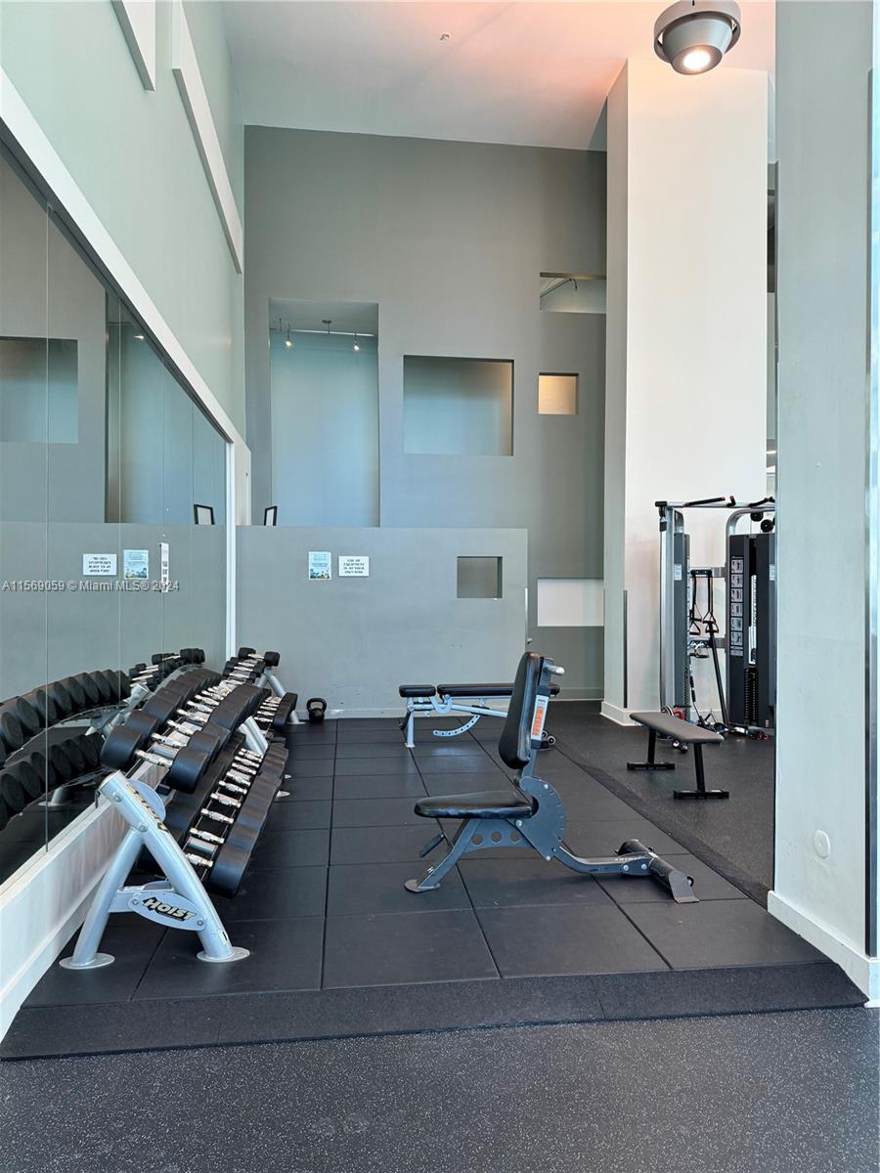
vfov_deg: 71.6
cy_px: 586
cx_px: 440
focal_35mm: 24
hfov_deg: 56.8
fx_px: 813
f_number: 1.78
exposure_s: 1/120
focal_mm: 6.76
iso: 160
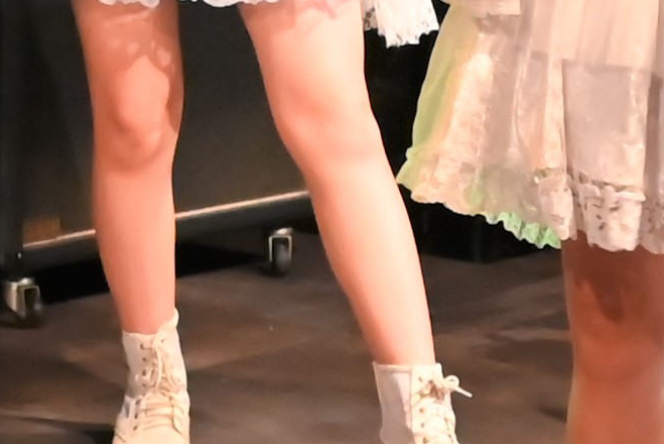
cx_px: -455
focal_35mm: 245
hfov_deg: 8.2
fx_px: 4521
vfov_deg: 5.6
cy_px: 172
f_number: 4.8
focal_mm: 34
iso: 3200
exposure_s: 1/100
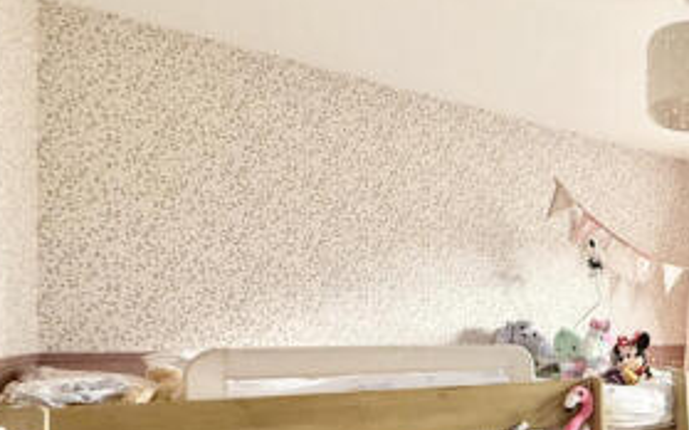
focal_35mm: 31
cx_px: 683
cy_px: 332
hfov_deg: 50.2
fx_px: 582
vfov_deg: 39.2
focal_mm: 2.22
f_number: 2.2
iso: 200
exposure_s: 1/99
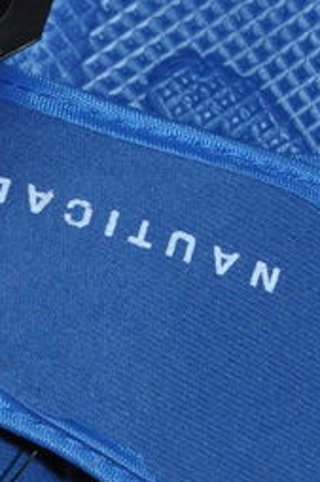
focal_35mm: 153
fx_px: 2048
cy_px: 372
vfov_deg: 13.4
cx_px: -70
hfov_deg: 8.8
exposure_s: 1/60
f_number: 4.2
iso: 800
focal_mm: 26
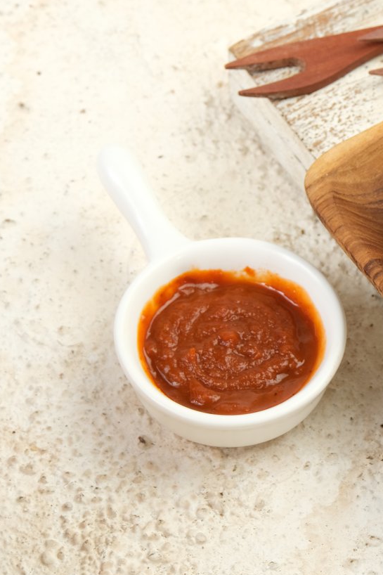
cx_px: 557
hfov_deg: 5.1
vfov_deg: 7.7
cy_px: 215
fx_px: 4246
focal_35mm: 266
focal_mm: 90.4
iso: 200
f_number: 10
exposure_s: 1/100
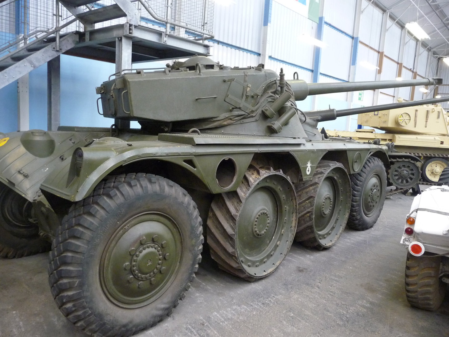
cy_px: 168
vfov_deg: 49.7
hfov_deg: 63.4
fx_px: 363
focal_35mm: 28
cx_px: 224
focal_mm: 4.7
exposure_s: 1/30
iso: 400
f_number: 3.3
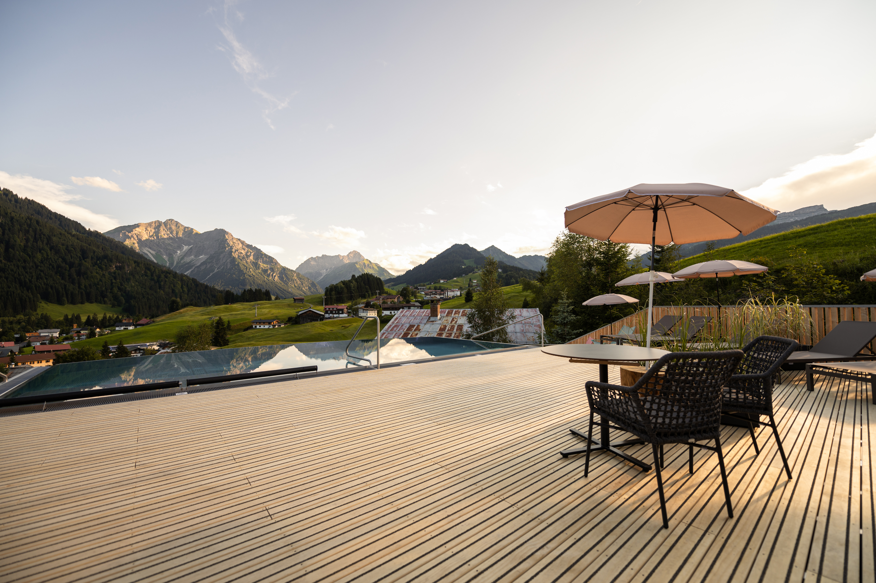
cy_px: 292
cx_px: 438
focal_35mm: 14
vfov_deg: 81.1
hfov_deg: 104.3
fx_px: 340
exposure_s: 1/640
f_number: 2.8
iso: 125
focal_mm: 14
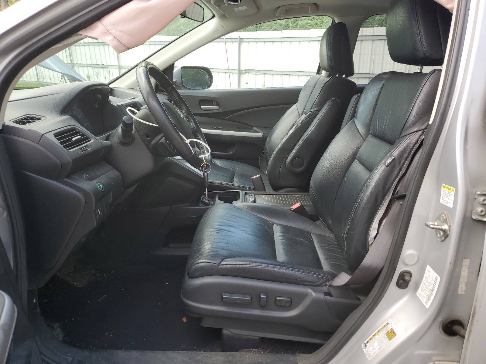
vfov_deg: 53.1
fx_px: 365
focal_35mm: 26
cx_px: 243
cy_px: 182
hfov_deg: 67.3
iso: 50
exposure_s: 1/270
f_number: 1.5
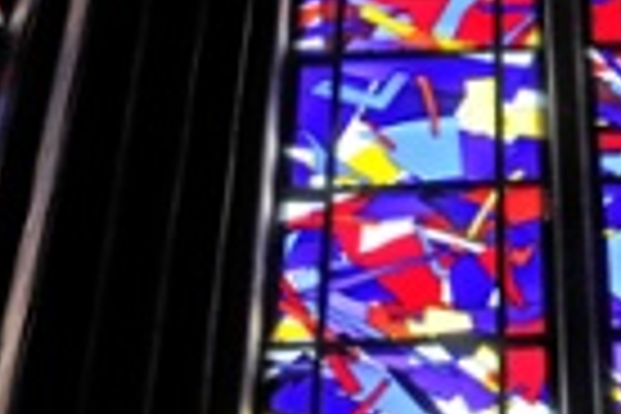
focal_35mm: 150
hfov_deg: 13.5
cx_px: 585
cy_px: -9
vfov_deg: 9.1
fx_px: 2587
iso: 200
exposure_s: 1/60
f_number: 5.6
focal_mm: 30
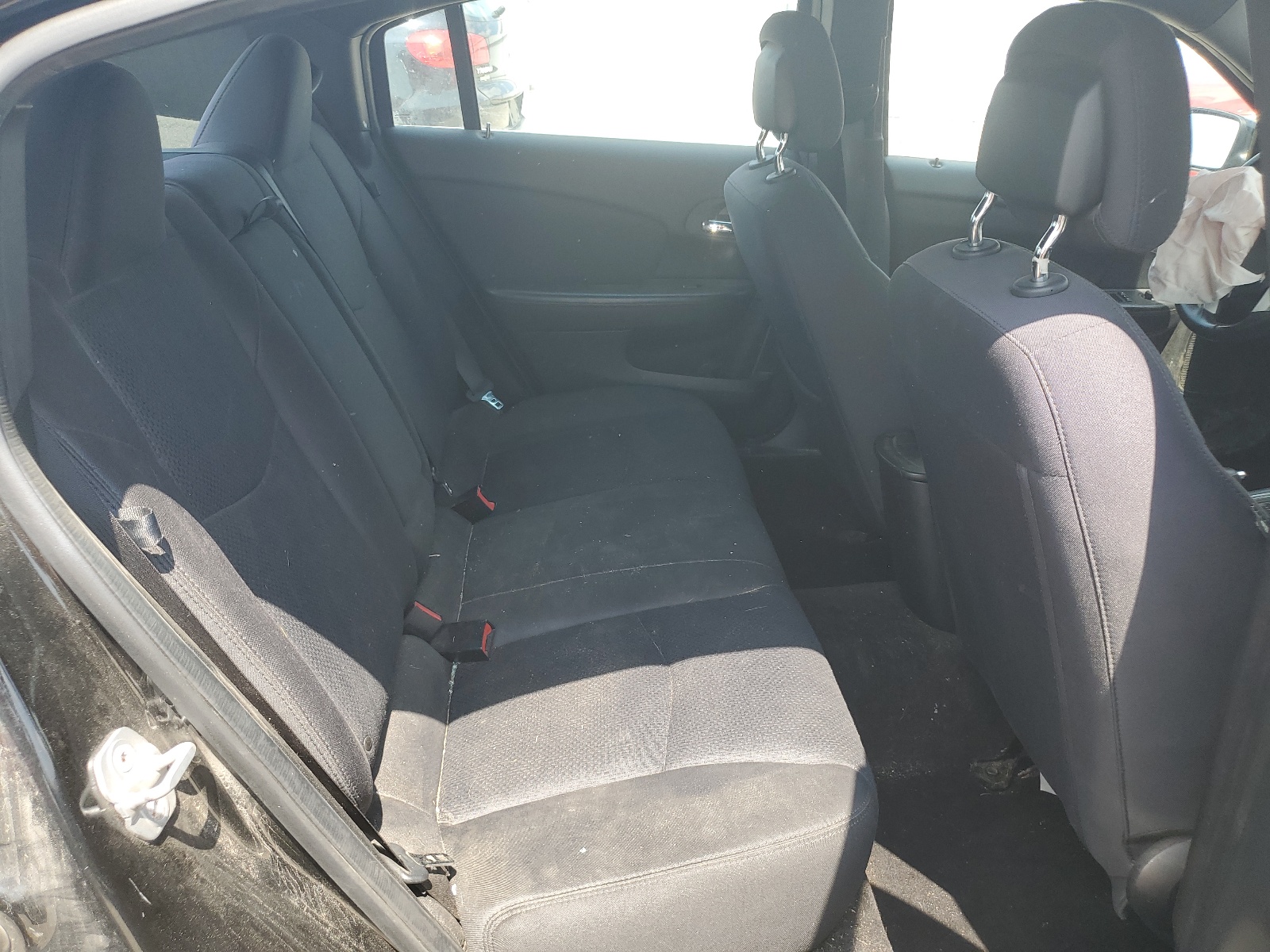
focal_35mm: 26
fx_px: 954
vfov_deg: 53.1
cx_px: 635
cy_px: 476
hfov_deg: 67.3
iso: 50
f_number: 1.5
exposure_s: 1/345
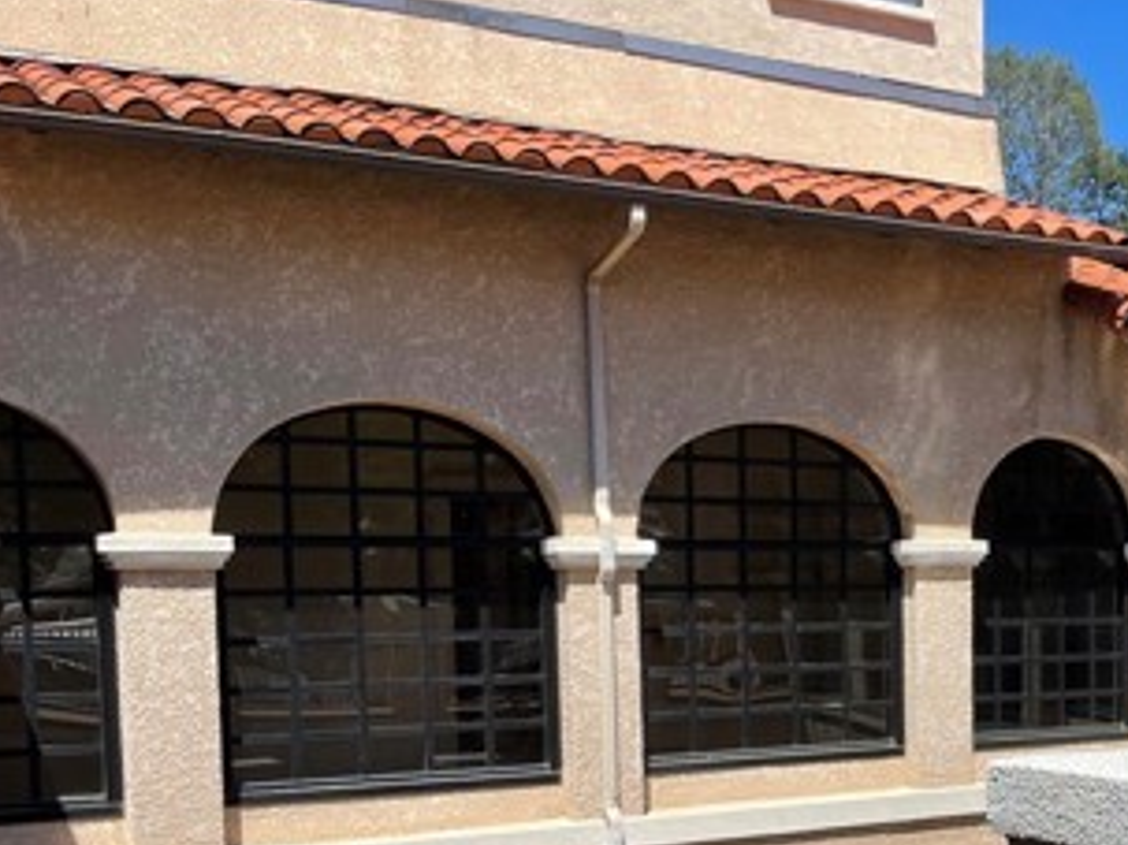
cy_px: 696
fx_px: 1792
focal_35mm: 55
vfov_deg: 26.0
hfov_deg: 32.2
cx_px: 1124
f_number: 1.6
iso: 32
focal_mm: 4.2
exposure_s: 1/3731
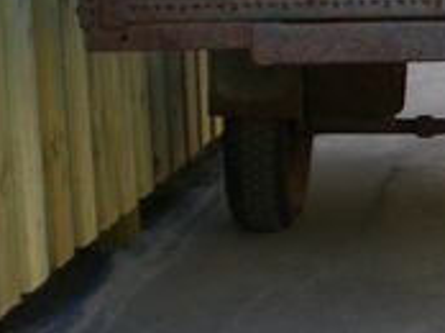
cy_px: 146
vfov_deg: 12.3
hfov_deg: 15.5
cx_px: 614
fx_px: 1541
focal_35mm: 120
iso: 50
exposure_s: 1/101
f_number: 3.1
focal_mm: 6.3
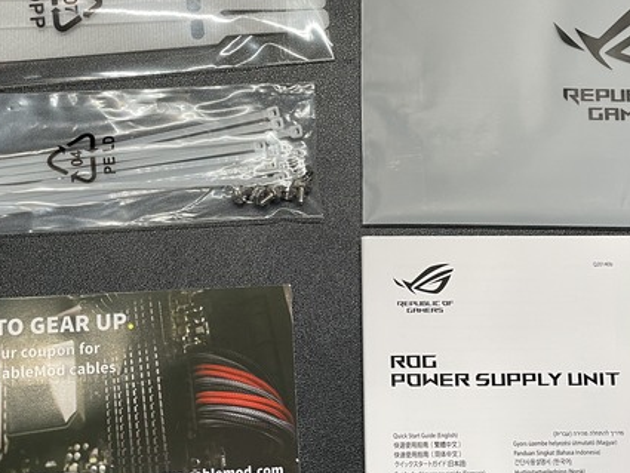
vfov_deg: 32.9
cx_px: 302
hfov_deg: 42.9
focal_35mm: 44
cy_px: 240
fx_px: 801
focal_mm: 4.2
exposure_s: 1/91
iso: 125
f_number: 1.6
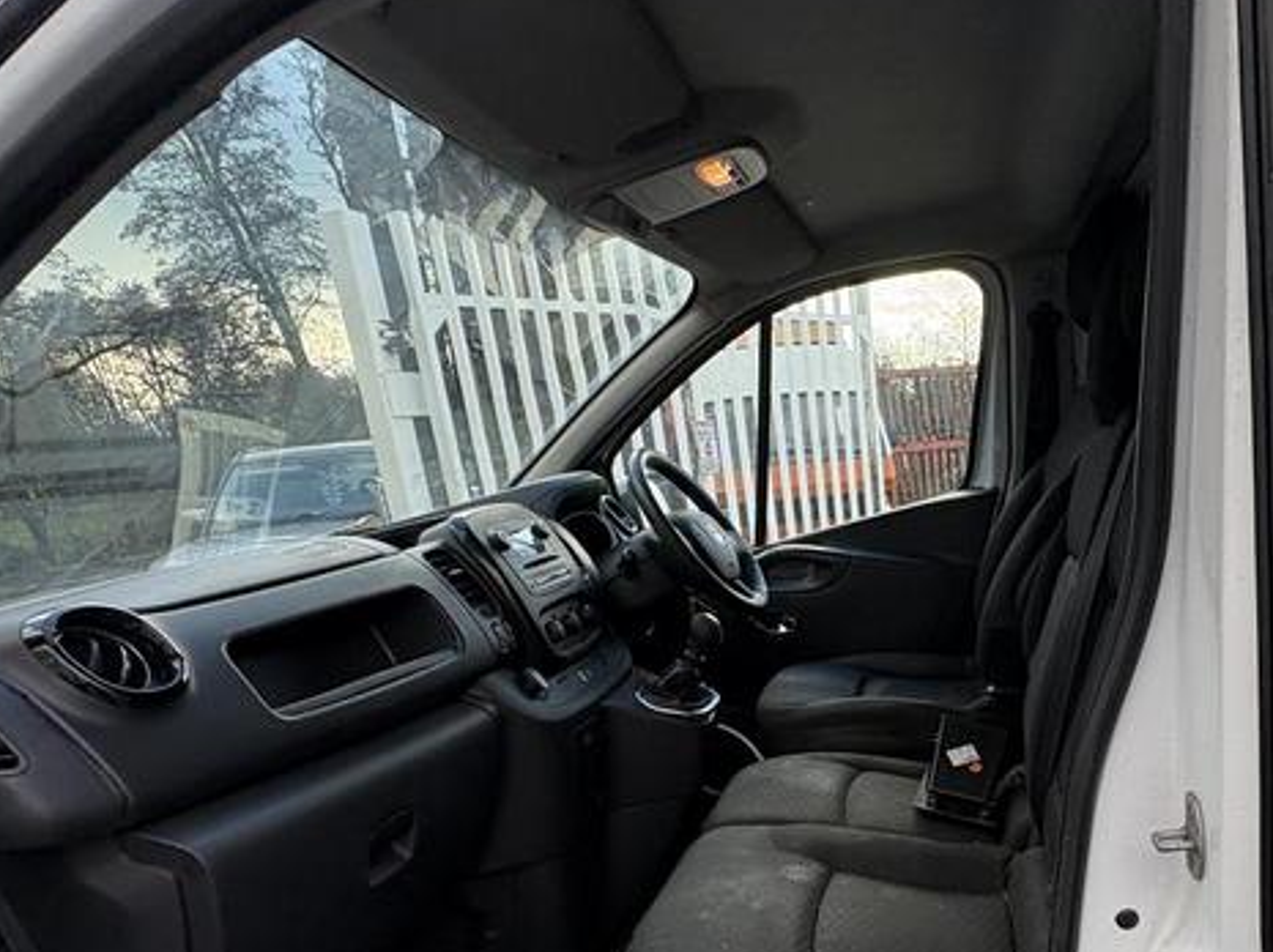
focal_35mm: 27
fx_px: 992
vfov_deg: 48.6
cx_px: 939
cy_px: 752
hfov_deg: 62.0
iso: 40
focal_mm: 2.22
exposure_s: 1/125
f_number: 2.2
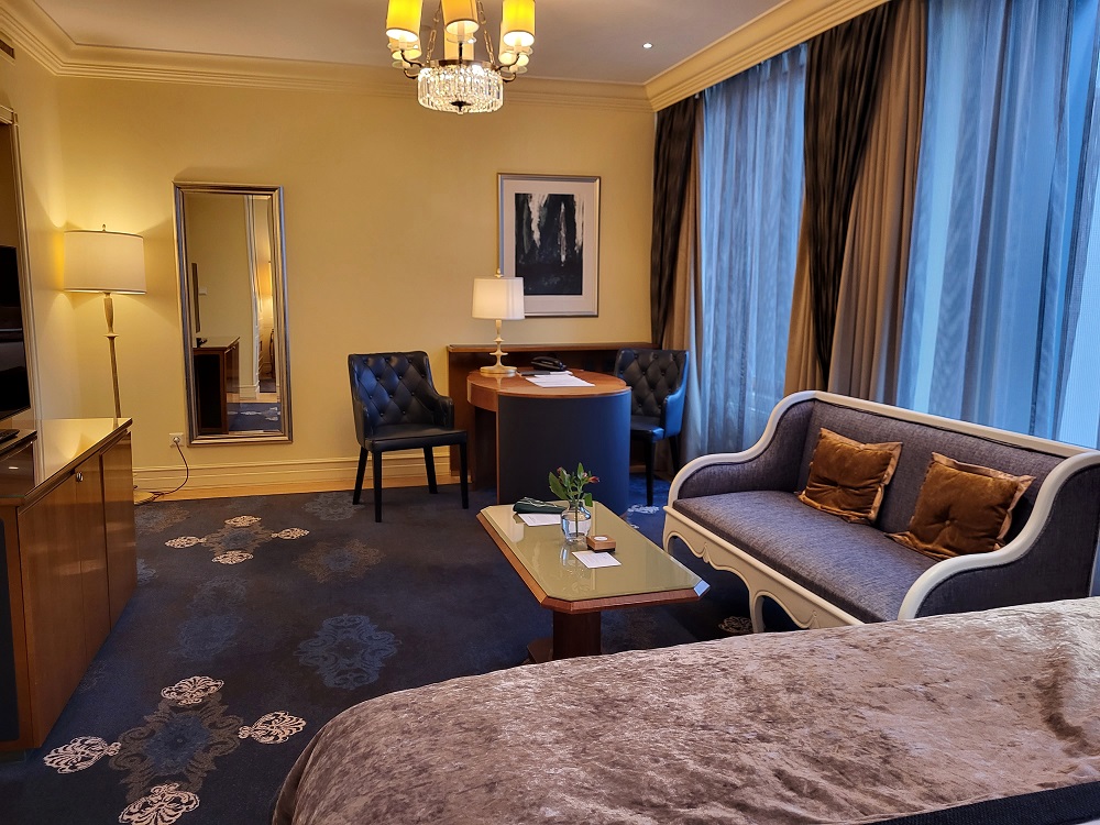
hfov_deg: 67.3
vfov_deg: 53.1
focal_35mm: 26
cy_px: 412
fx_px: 826
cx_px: 550
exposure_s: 1/50
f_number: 1.8
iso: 250
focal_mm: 5.4
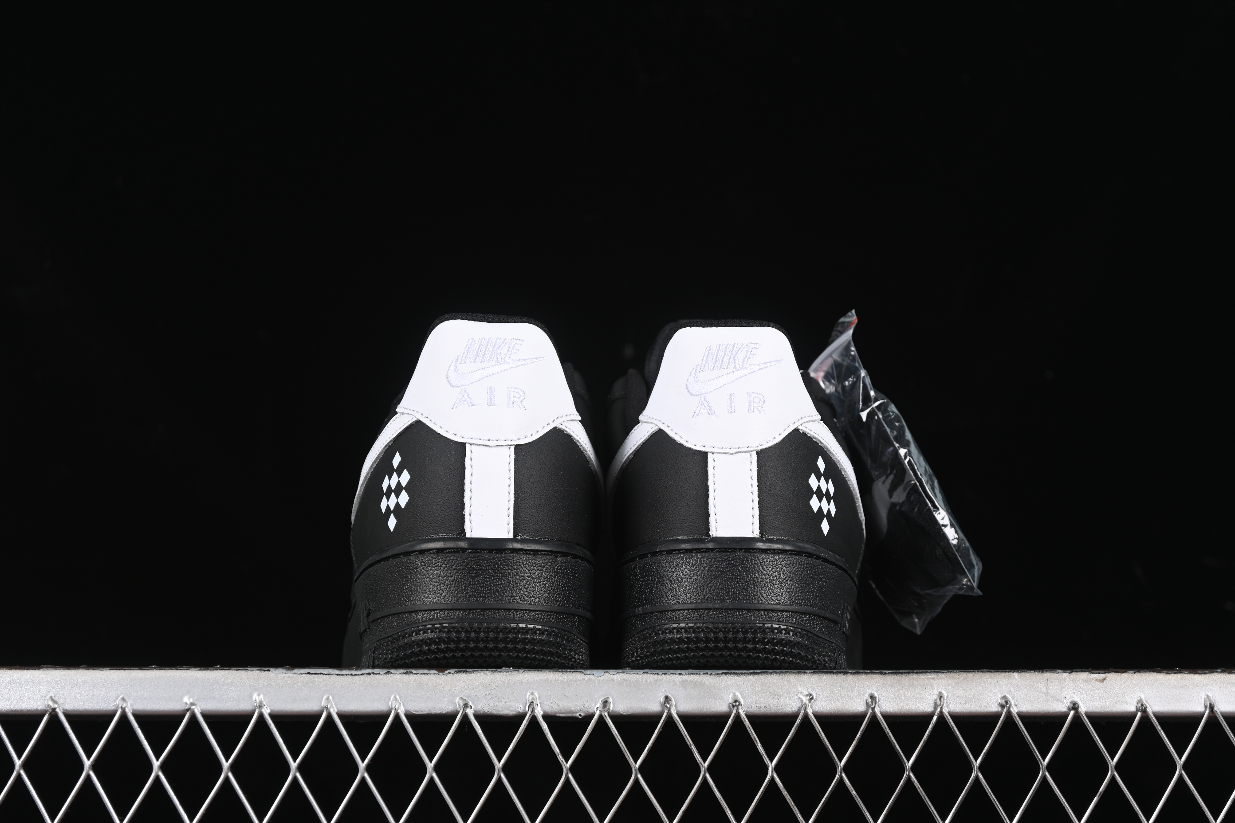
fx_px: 2573
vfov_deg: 18.2
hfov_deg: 27.0
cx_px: 618
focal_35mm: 75
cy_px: 412
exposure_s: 1/60
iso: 160
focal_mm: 50
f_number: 6.3
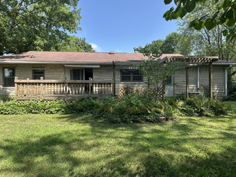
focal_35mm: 24
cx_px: 118
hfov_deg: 71.6
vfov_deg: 56.8
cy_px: 88
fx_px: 164
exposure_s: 1/1374
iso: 80
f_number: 1.78
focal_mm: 6.86
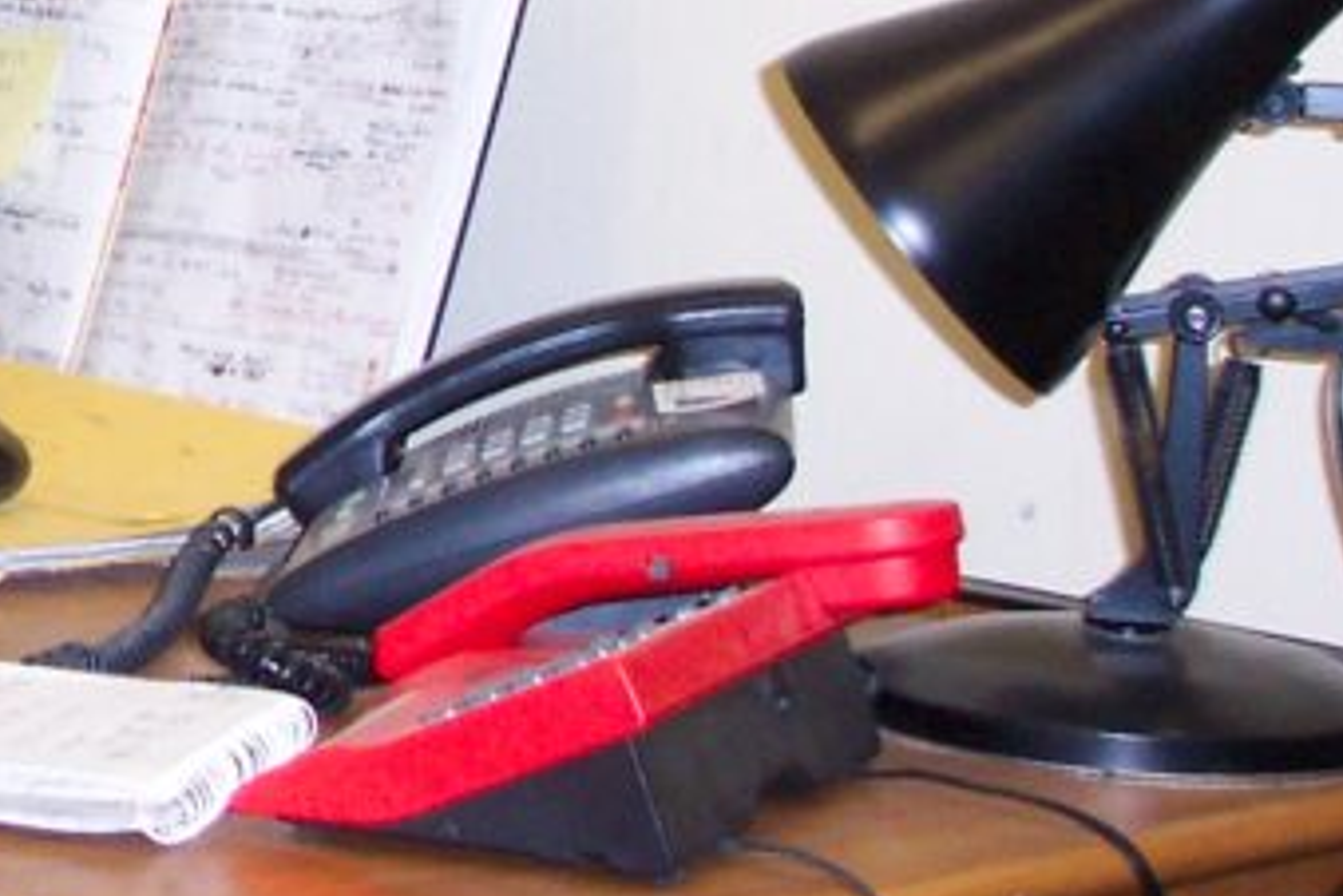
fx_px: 4626
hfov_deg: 15.0
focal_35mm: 124
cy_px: -4
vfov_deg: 11.0
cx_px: -836
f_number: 2.8
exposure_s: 1/30
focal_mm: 7.5
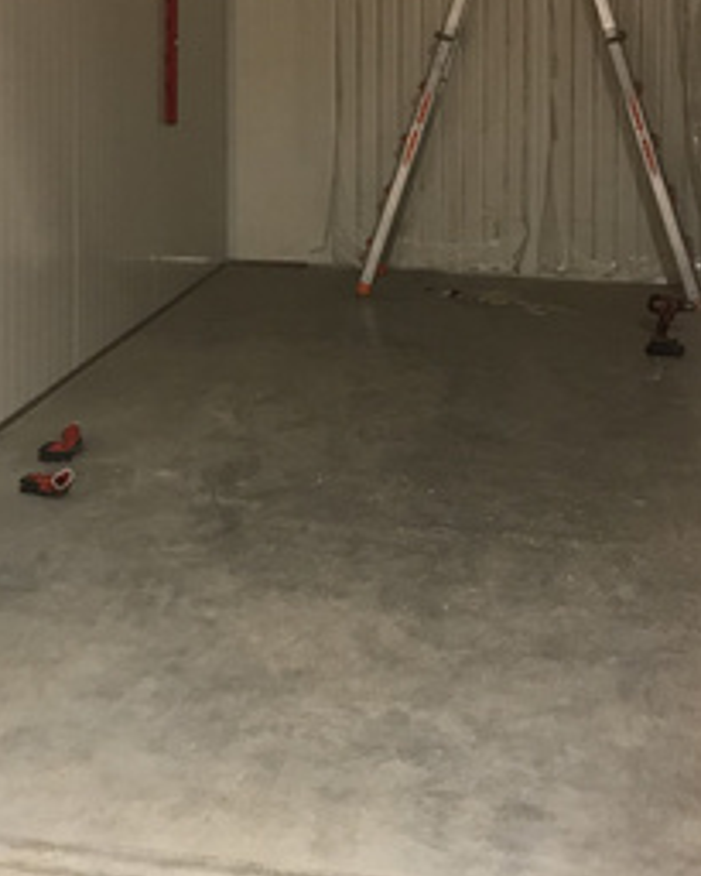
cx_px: 260
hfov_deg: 23.8
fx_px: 1659
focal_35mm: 64
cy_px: 72
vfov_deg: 28.3
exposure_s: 1/9
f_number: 1.8
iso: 100
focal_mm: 3.99
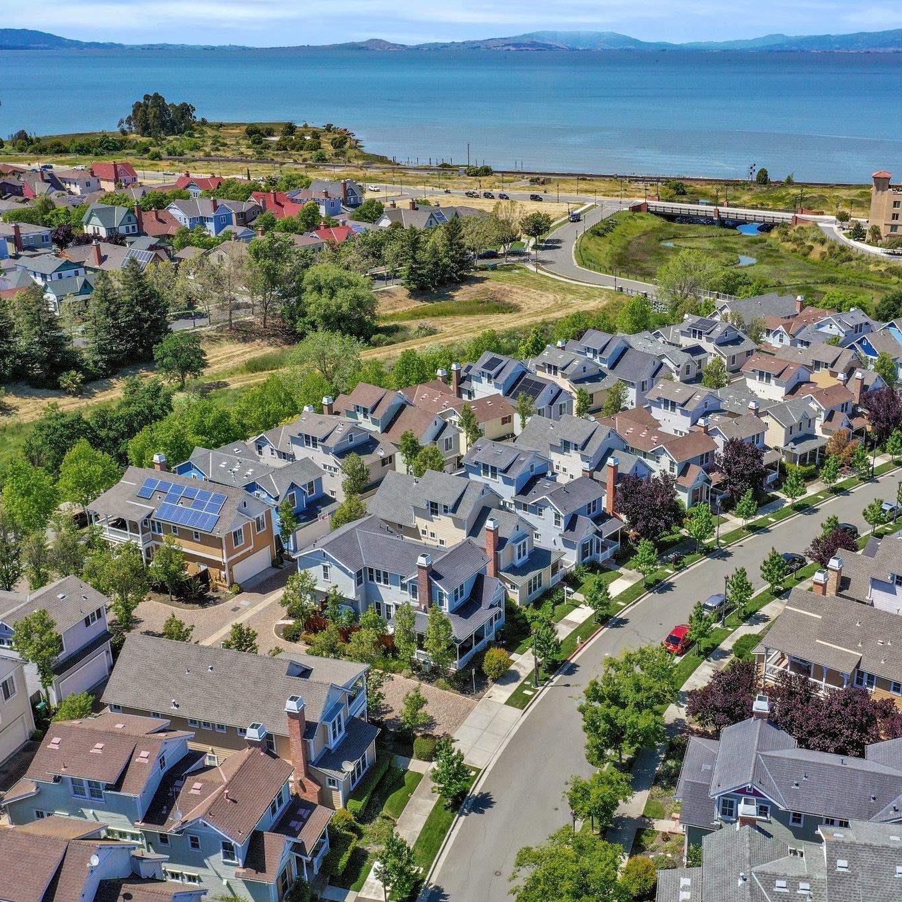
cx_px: 547
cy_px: 450
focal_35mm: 36
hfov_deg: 45.8
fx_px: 1061
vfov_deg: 46.0
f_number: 5.6
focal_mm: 10.26
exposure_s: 1/500
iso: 100
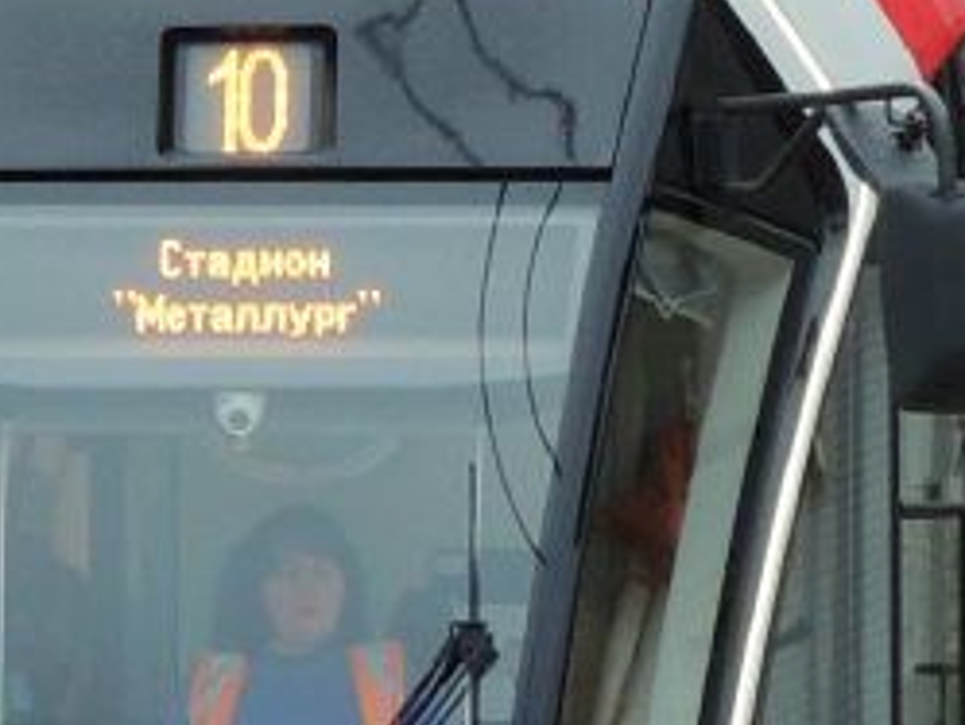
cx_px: 384
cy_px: 41
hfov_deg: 1.7
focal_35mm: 1175
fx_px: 32772
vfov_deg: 1.3
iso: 100
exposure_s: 1/80
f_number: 4.6
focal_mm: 40.1
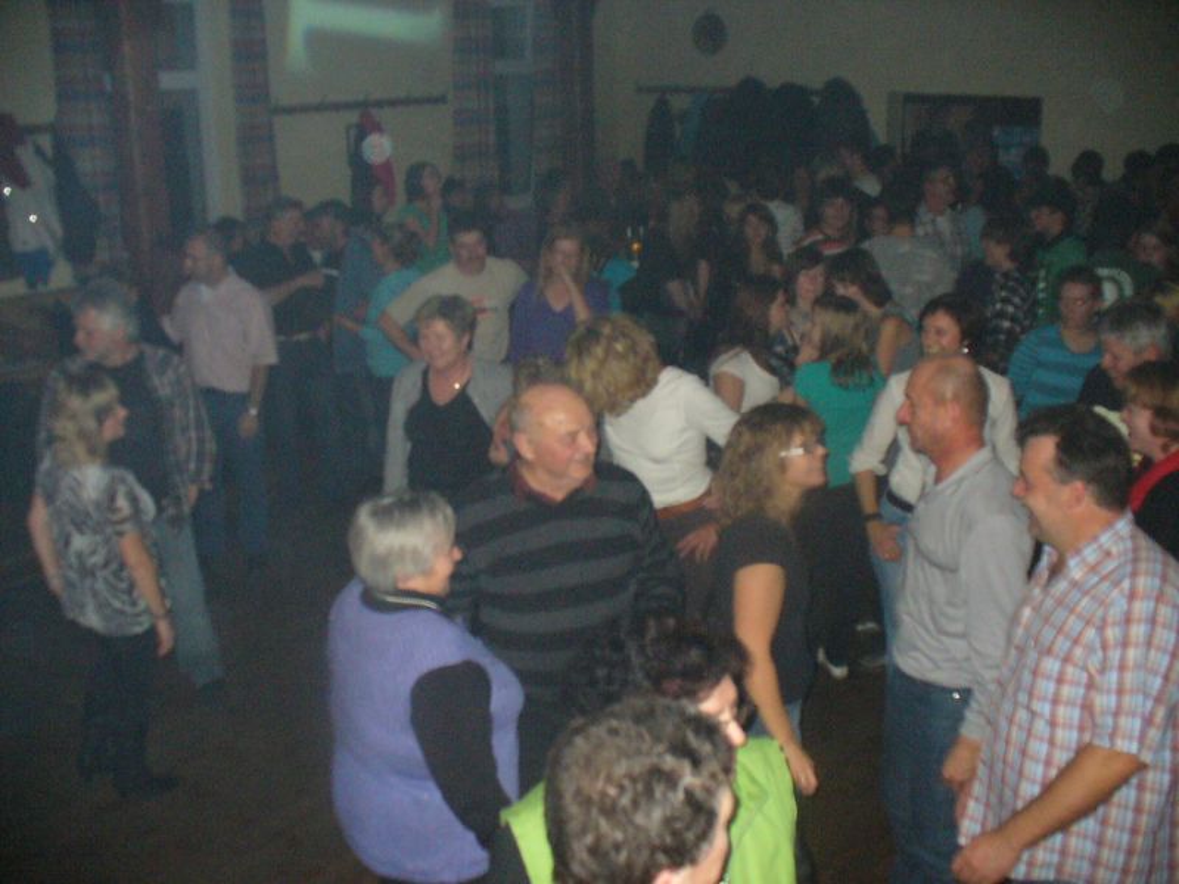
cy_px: 442
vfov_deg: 38.7
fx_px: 1260
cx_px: 590
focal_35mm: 37
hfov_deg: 50.1
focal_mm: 6.1
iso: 400
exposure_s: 1/60
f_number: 2.8
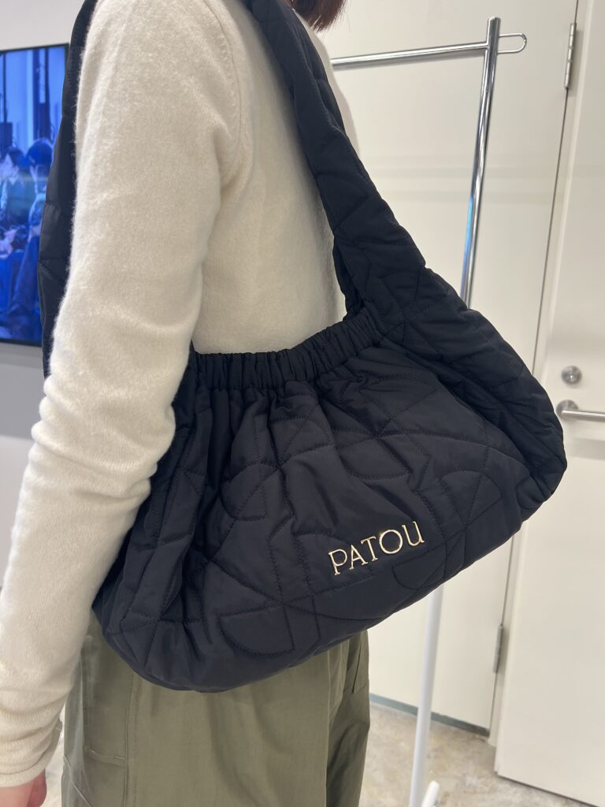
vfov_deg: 67.3
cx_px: 302
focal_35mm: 26
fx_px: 606
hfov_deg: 53.1
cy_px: 404
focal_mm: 5.7
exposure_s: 1/114
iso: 125
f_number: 1.5
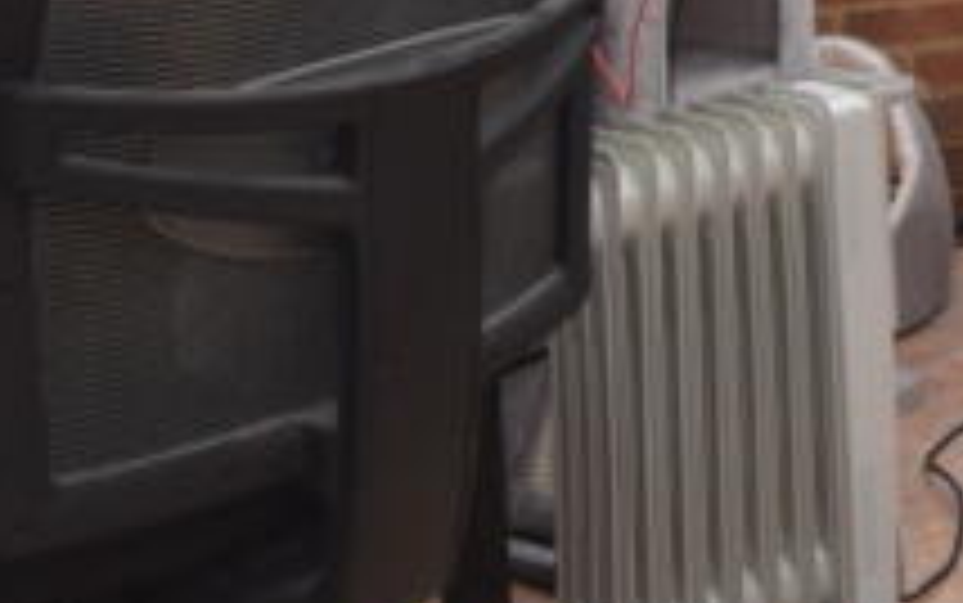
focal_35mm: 73
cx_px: 1274
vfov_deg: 15.7
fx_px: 1917
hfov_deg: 24.4
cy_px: -421
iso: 400
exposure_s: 1/60
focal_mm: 10
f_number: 4
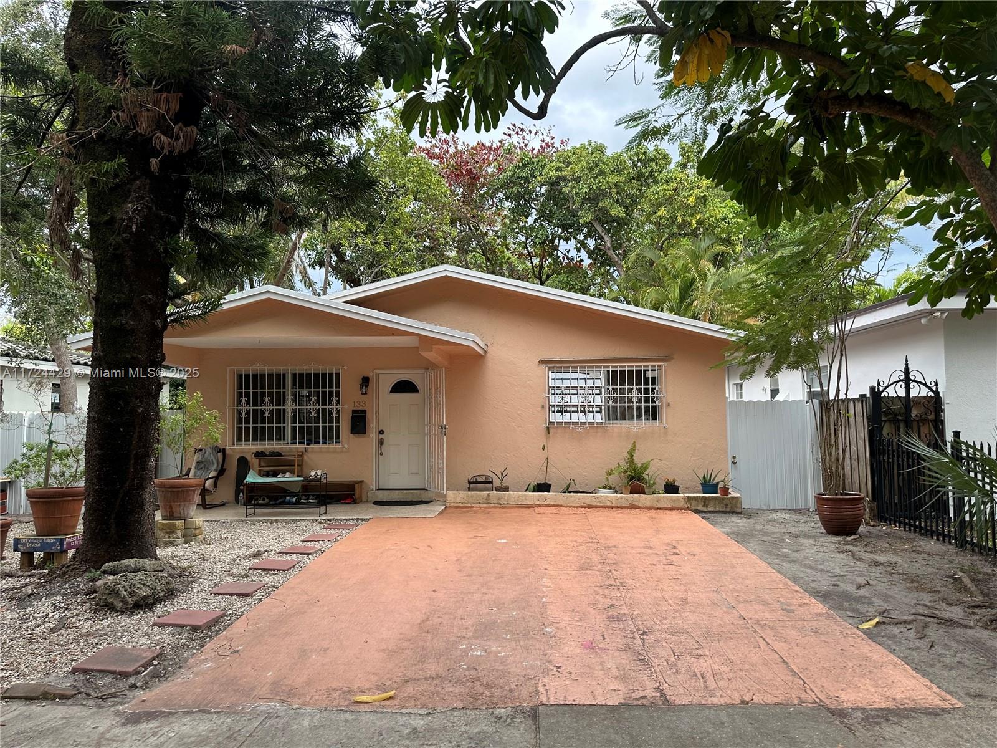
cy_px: 374
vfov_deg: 56.8
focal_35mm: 24
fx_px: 691
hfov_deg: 71.6
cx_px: 498
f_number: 1.78
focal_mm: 6.86
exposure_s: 1/130
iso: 64
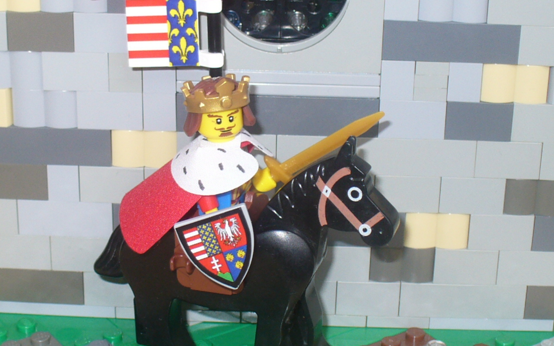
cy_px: 143
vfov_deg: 31.9
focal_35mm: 40
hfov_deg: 49.3
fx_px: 604
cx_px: 272
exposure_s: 1/30
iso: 80
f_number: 2.8
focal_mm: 6.1
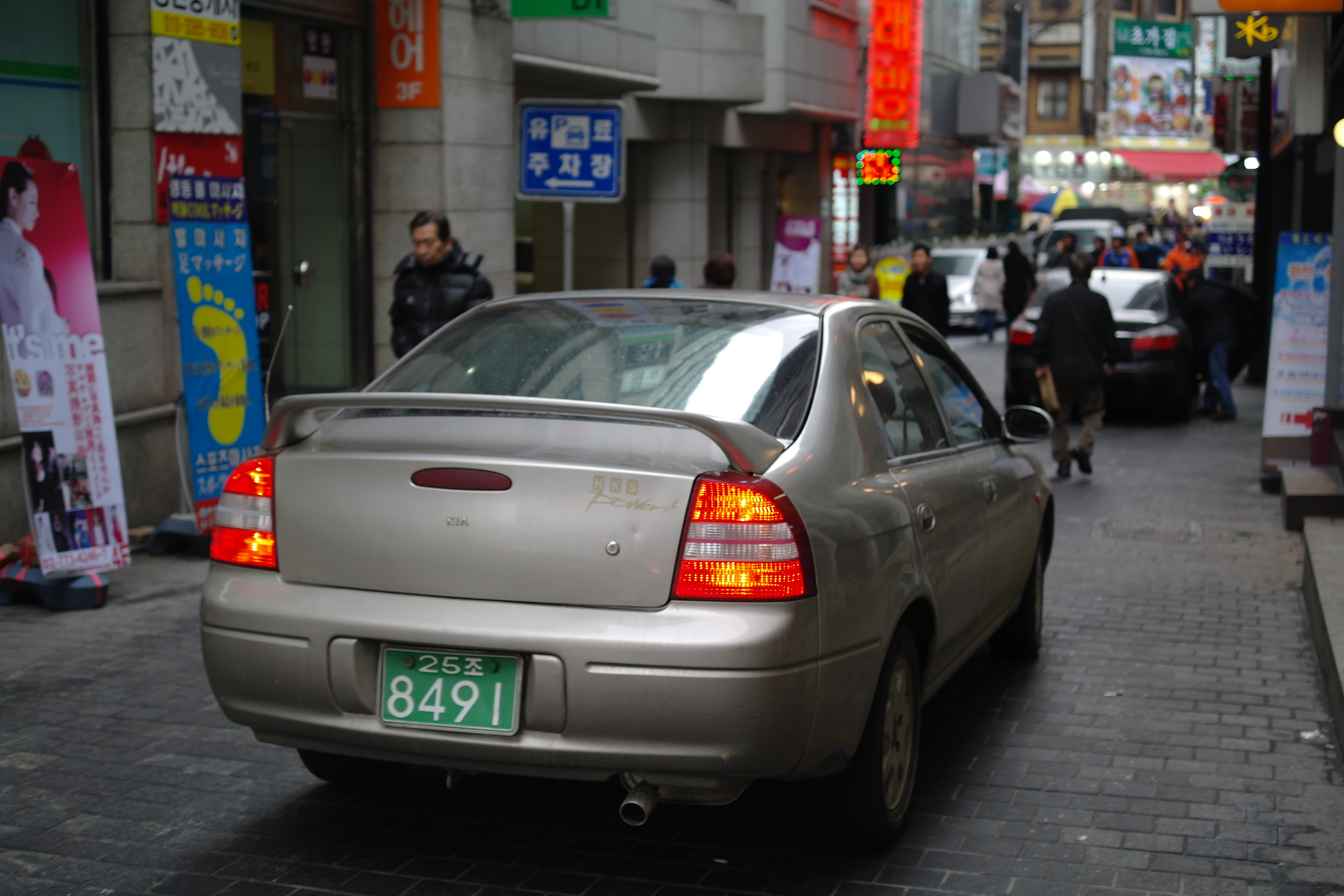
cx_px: 678
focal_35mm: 47
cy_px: 451
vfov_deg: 28.6
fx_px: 1755
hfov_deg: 41.9
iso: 100
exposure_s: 1/80
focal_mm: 30
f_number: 2.4
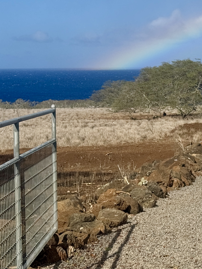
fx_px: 809
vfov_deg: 18.8
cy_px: 64
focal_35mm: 104
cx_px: 274
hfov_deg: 13.6
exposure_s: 1/9009
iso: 64
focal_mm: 6.76
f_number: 1.78
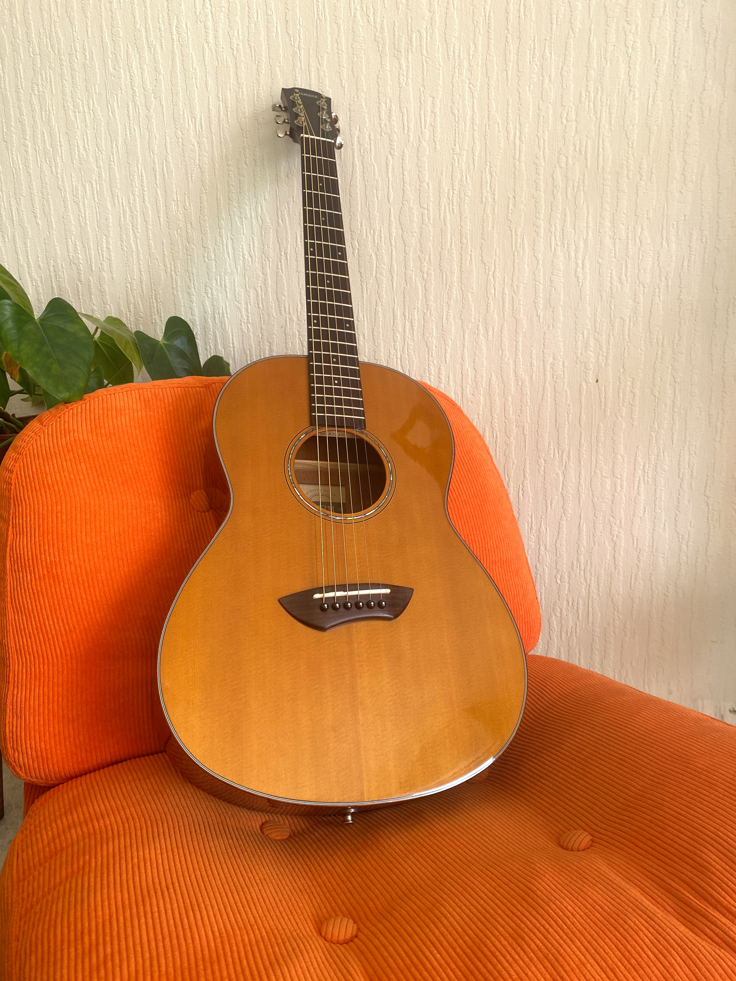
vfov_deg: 67.3
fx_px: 737
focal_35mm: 26
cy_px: 490
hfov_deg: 53.1
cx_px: 368
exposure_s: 1/122
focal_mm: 4.25
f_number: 1.8
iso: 64
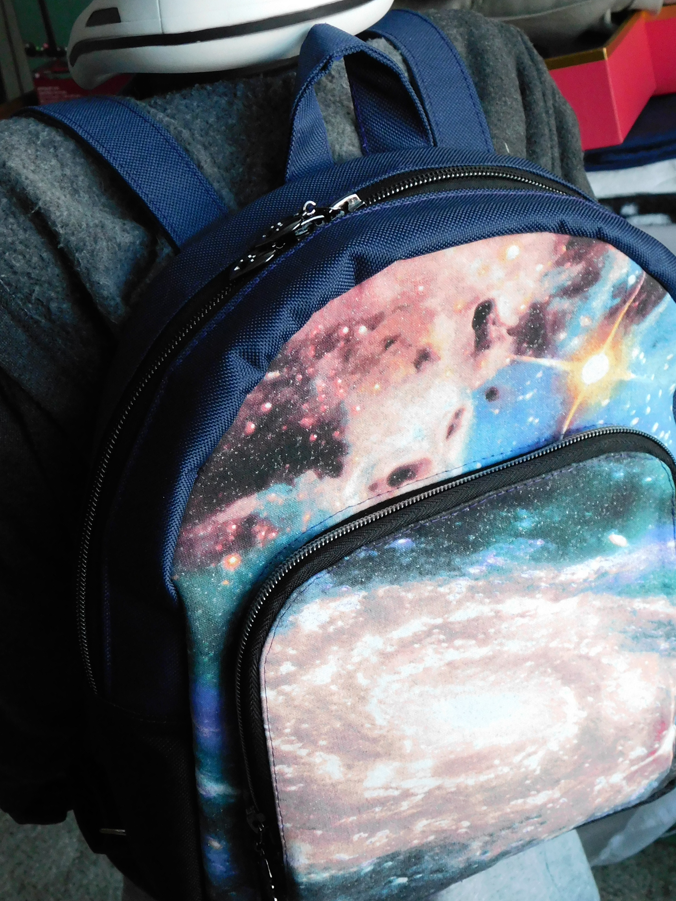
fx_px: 1458
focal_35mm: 56
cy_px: 502
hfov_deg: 26.1
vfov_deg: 34.3
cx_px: 338
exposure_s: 1/20
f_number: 3.6
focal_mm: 7.1
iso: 400
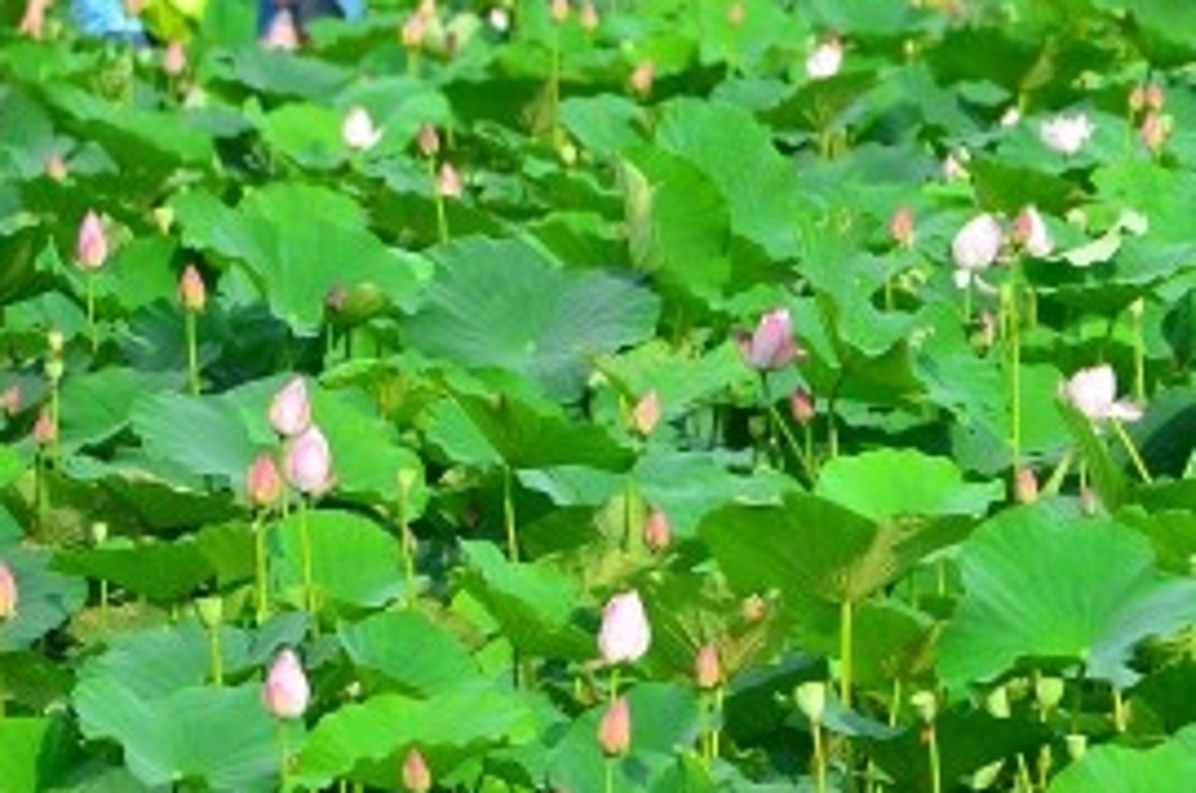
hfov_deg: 3.9
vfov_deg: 2.6
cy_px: 452
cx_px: 1231
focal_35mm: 533
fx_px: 17676
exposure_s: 1/400
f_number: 5.6
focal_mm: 150
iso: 100
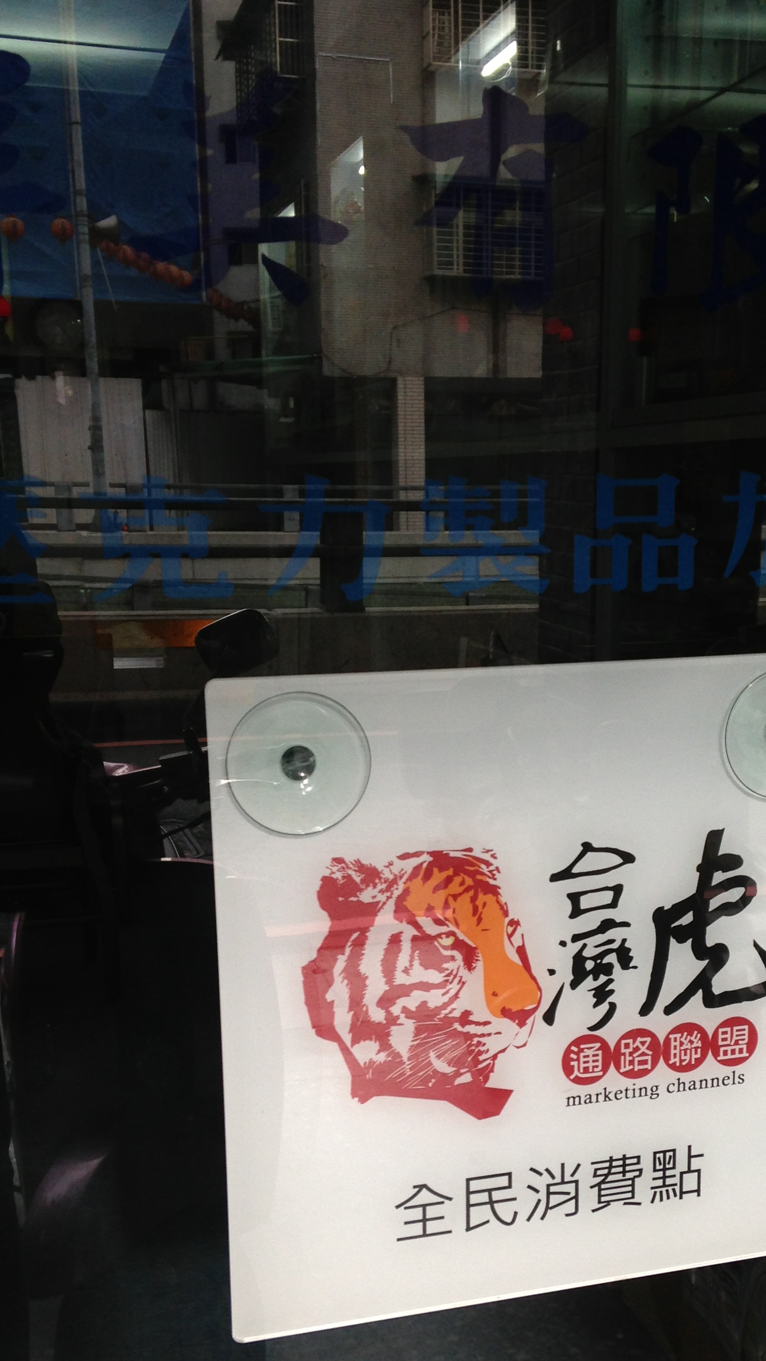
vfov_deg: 44.3
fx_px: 1661
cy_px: 835
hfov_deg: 25.9
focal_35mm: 46
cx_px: 497
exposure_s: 1/120
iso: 64
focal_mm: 4.13
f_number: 2.4
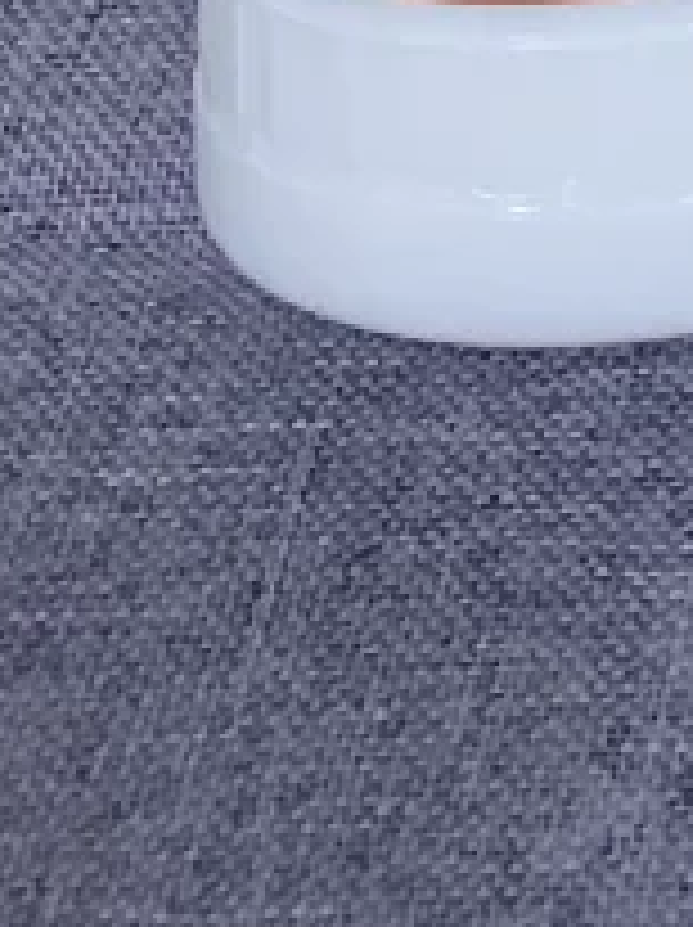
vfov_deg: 8.6
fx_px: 4868
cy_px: -2030
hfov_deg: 7.1
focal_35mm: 182
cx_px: 2254
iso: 400
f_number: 1.8
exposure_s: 1/30
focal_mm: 4.25
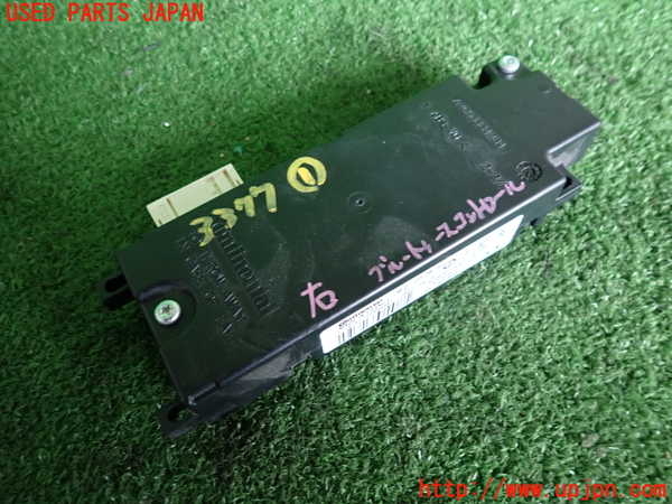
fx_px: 485
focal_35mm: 25
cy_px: 252
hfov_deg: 69.4
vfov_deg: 54.9
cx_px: 336
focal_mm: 4.5
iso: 320
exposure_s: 1/30
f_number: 2
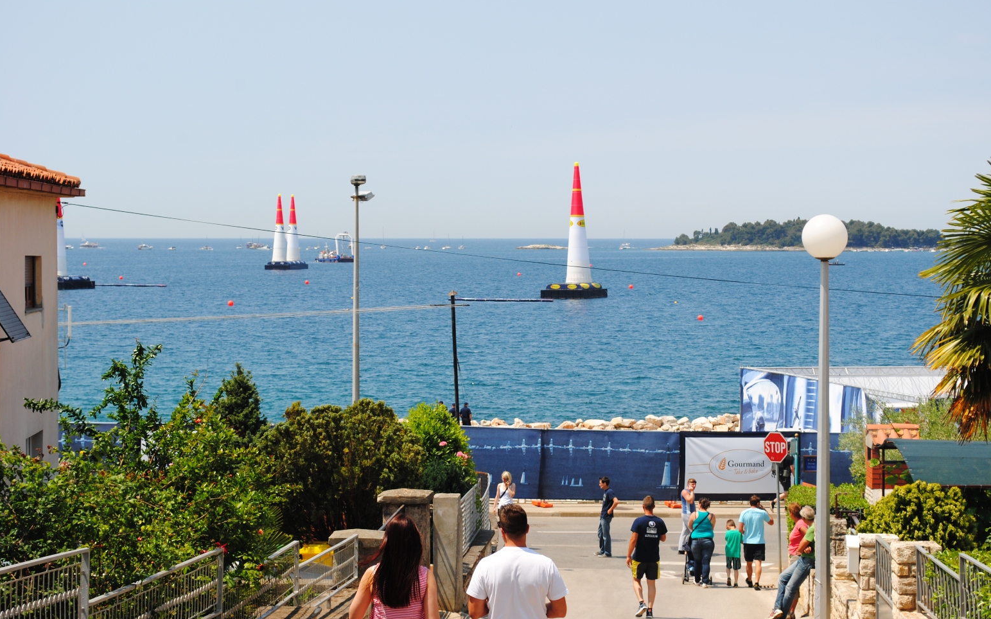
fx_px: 2282
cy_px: 299
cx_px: 495
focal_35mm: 85
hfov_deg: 24.5
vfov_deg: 15.4
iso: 100
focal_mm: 55
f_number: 8
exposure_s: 1/250
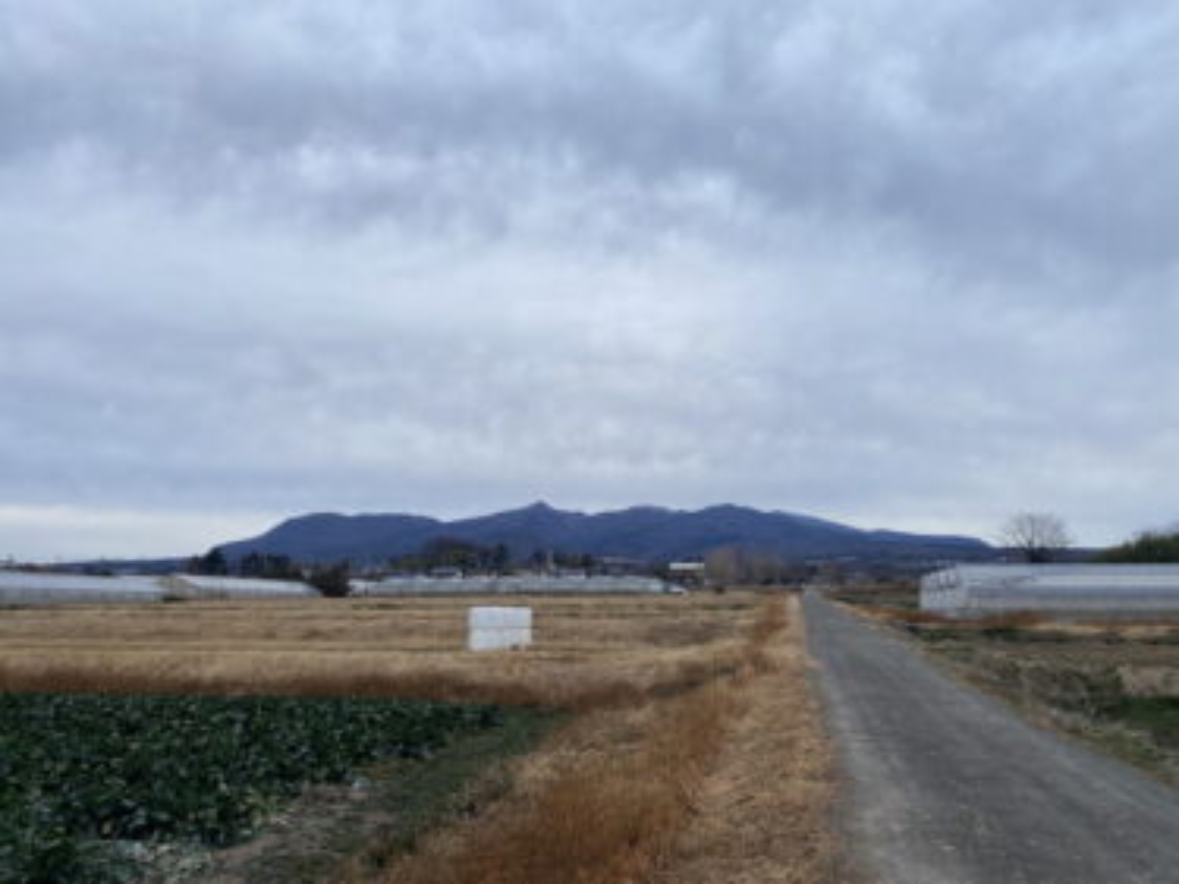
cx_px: 590
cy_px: 442
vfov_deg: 53.0
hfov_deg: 67.3
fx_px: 885
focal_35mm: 26
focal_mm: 4.25
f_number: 1.8
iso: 32
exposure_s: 1/678
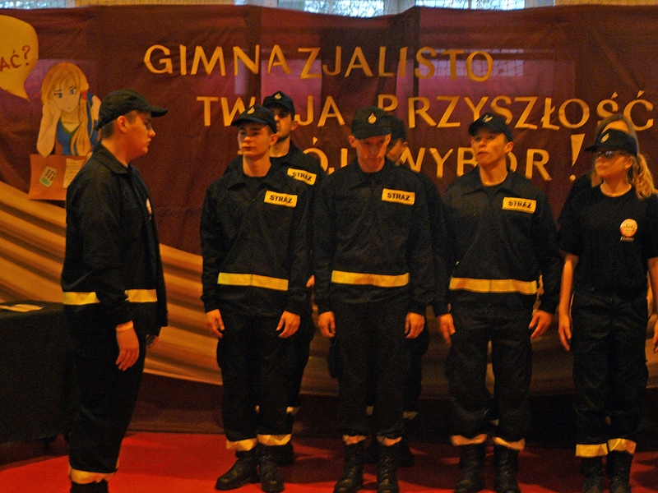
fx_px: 1388
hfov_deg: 26.7
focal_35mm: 73
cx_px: 329
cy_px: 246
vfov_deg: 20.2
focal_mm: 10.2
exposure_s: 1/30
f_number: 3.2
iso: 200
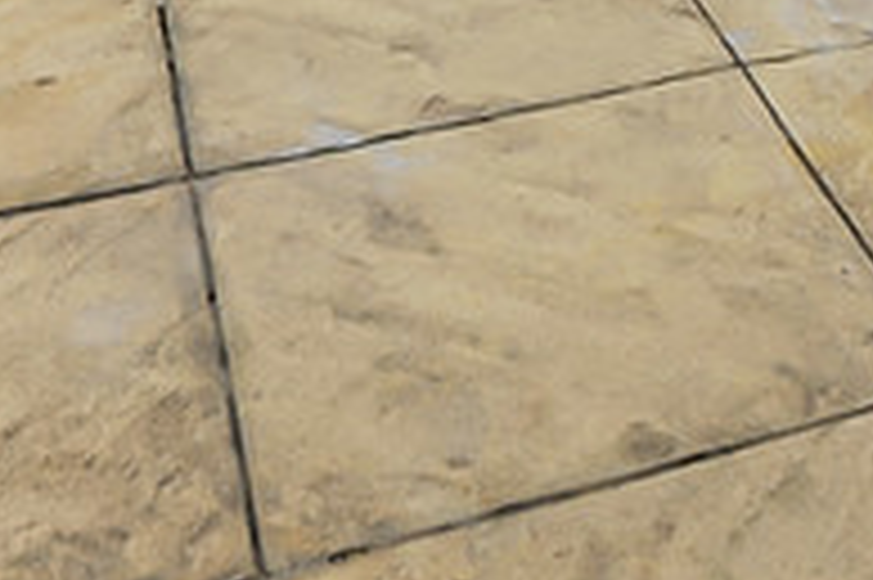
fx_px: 1914
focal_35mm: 79
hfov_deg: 24.3
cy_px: -859
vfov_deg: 12.8
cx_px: 914
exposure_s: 1/500
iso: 200
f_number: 5.6
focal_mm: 10
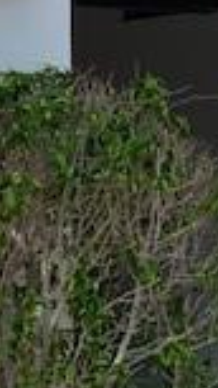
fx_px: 2437
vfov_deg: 9.1
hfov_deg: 5.1
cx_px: -167
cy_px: 274
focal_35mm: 237
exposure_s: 1/539
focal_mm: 6
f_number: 2.4
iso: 16
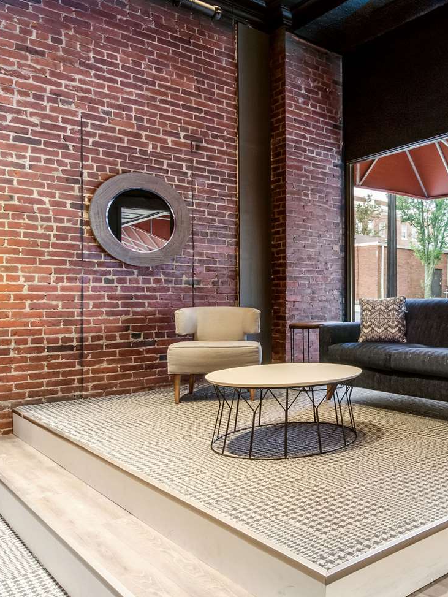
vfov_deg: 58.3
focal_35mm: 31
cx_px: 423
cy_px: 304
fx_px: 535
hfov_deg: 41.0
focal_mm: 14
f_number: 11
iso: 400
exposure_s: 1.6
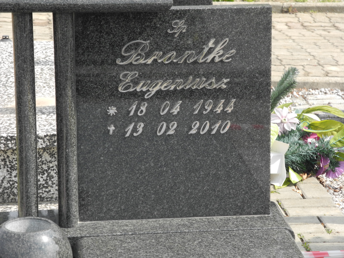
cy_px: 129
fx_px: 1342
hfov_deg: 14.6
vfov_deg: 11.0
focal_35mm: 135
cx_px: 172
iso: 100
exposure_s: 1/320
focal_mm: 28.9
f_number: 5
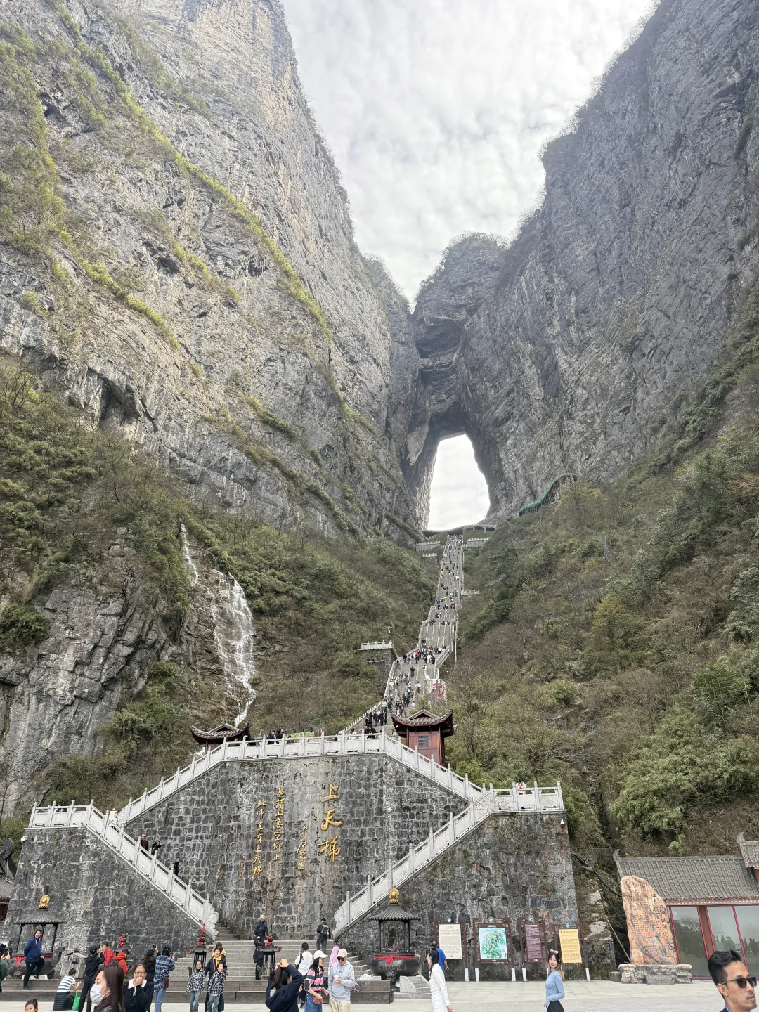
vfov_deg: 71.6
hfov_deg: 56.8
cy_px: 506
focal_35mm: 24
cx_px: 380
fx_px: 702
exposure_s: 1/822
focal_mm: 6.76
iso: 100
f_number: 1.78
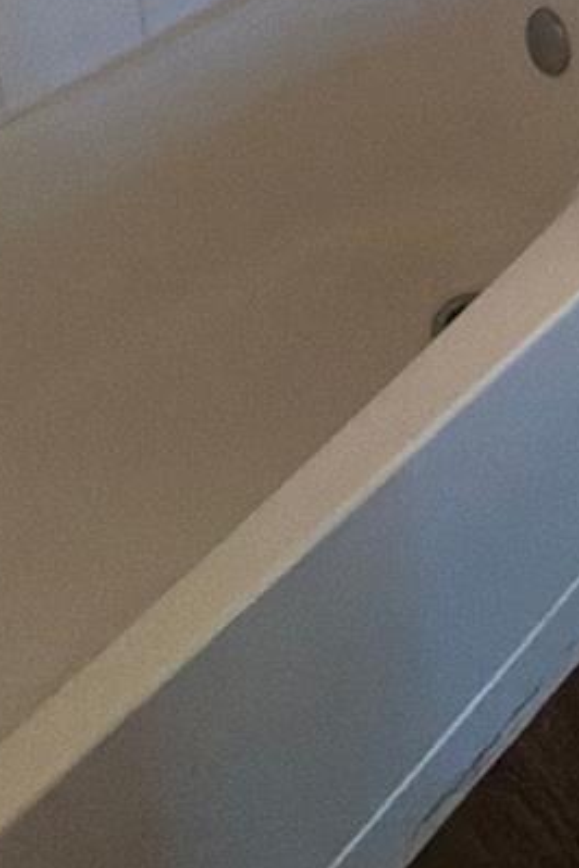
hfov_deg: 20.2
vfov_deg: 21.9
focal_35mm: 56
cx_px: 908
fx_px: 1351
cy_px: -696
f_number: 2.2
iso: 200
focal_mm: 2.22
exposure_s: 1/60
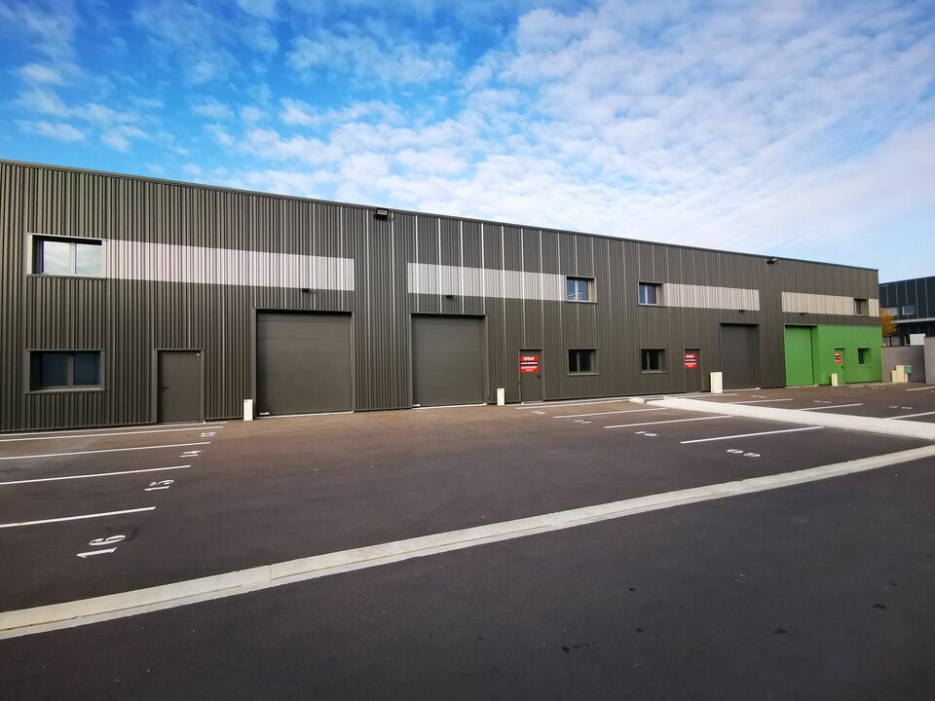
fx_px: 432
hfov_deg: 94.5
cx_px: 468
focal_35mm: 16
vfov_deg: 78.1
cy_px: 350
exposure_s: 1/407
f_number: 2.2
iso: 50
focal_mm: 2.35
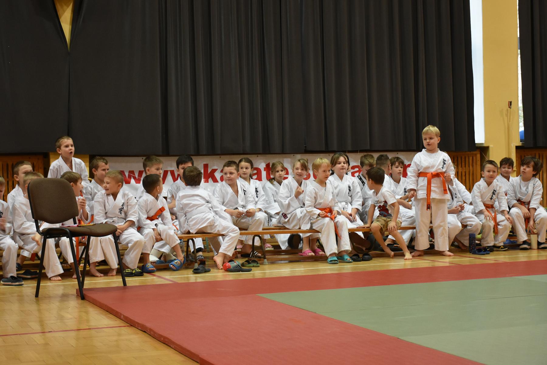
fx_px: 1026
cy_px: 182
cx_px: 274
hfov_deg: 29.9
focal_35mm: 68
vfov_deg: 20.2
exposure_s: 1/50
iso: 1600
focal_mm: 45
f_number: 4.5
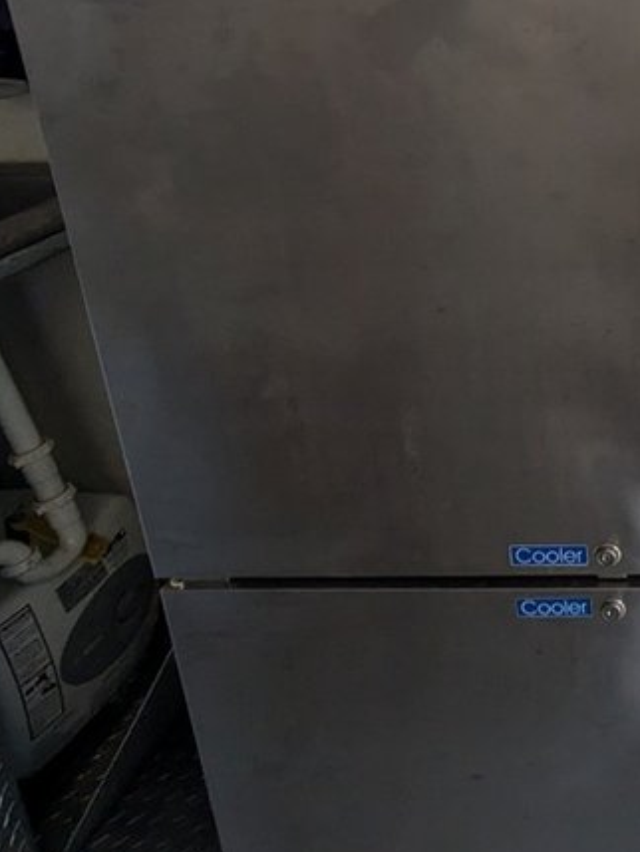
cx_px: 797
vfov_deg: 46.6
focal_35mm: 37
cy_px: 132
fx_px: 912
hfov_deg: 31.4
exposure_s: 1/120
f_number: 2.2
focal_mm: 1.83
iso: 50
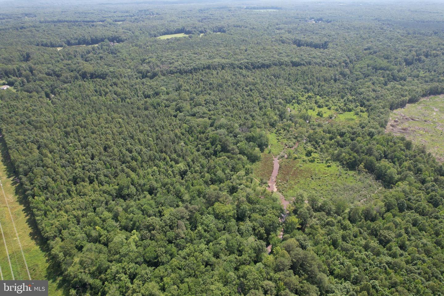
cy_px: 148
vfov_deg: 57.2
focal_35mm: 22
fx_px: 271
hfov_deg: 78.6
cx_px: 222
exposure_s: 1/800
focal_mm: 8.38
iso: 110
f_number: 2.8
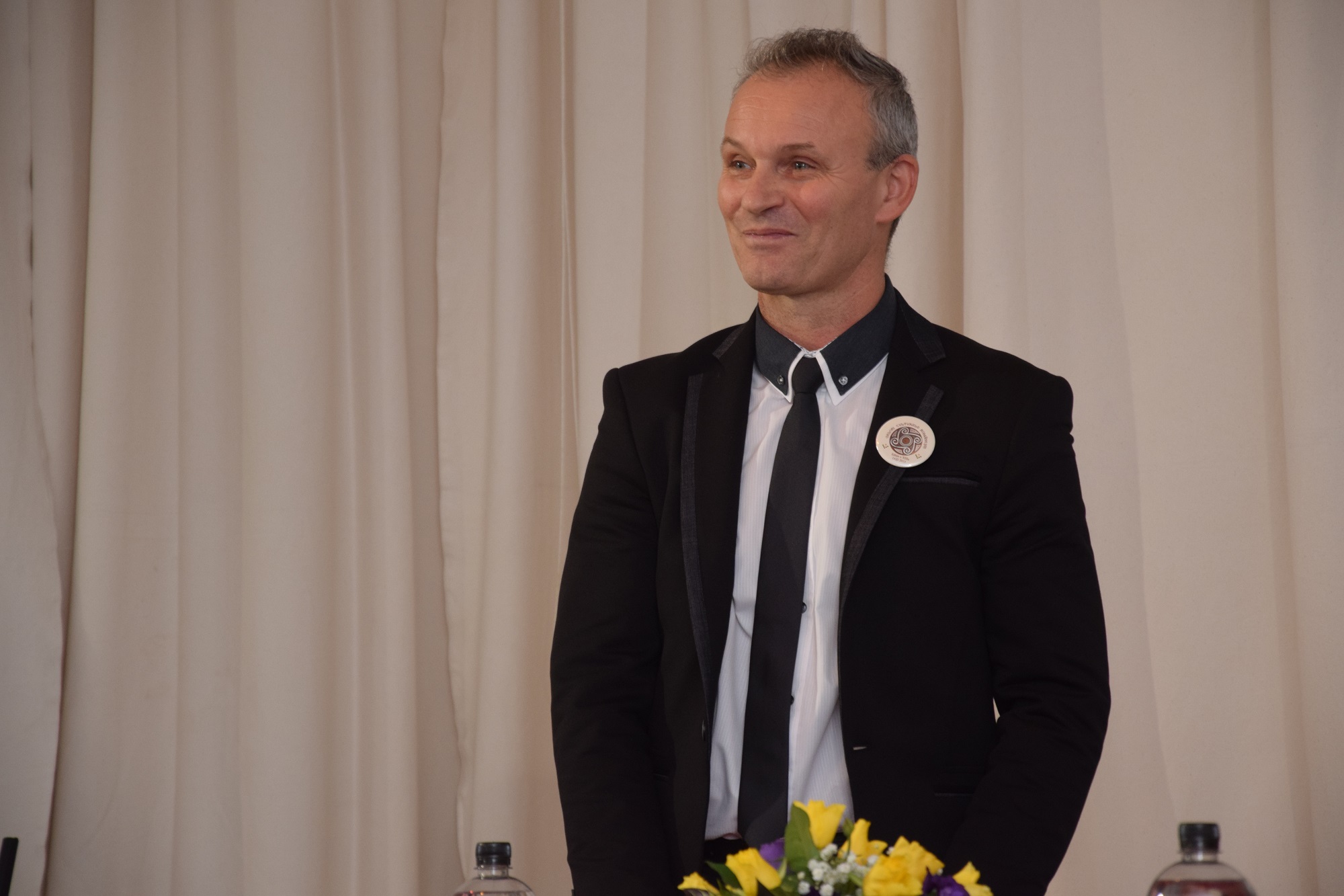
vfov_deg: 8.7
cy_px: 448
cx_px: 672
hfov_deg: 13.0
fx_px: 5879
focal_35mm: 158
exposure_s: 1/80
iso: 800
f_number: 6.3
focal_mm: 105
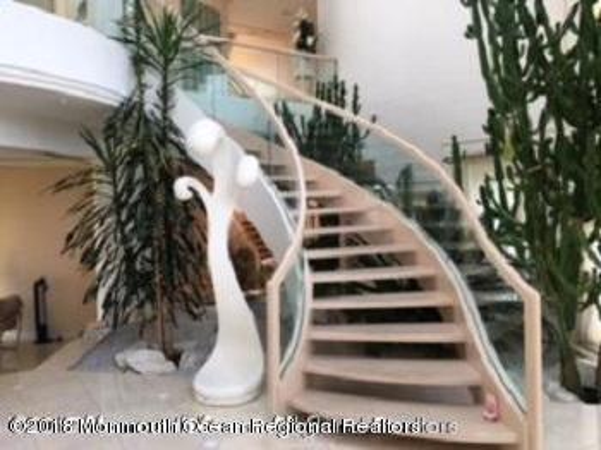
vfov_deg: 48.2
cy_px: 225
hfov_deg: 61.7
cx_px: 300
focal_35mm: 29
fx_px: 503
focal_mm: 4.15
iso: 32
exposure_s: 1/30
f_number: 2.2
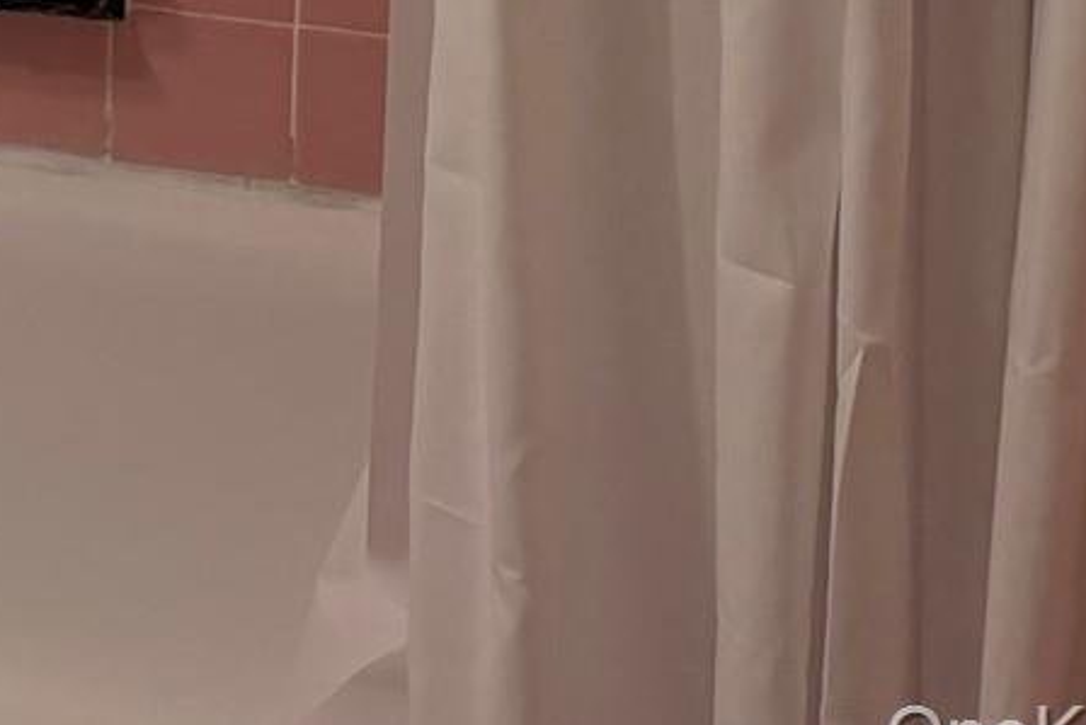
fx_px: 3440
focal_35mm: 114
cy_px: -1069
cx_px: -1103
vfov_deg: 10.3
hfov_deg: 14.7
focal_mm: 6.76
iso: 200
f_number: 1.78
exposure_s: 1/160
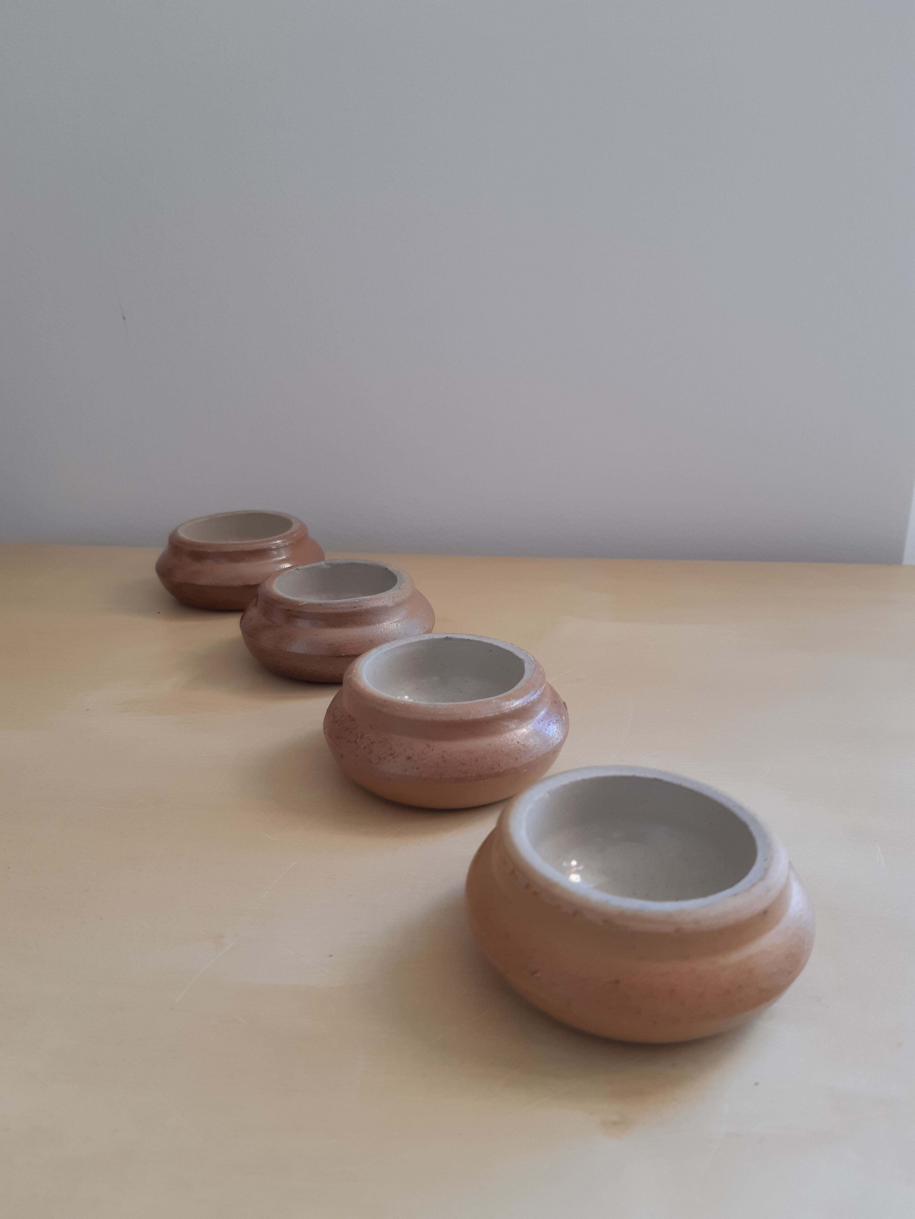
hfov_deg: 53.1
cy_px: 610
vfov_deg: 67.3
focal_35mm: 26
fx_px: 916
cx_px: 458
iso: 50
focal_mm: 3.93
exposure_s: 1/60
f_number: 1.7
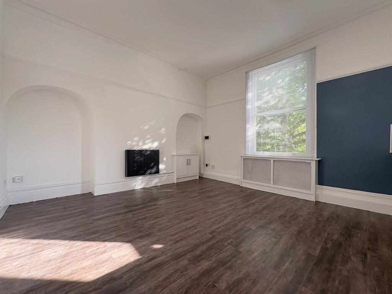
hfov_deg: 102.1
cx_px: 196
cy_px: 147
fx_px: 159
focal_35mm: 14
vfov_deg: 85.7
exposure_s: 1/99
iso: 100
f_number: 2.2
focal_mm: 2.22
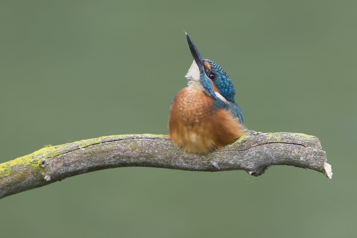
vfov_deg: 3.4
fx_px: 3965
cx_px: 178
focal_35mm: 400
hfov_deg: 5.2
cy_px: 119
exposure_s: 1/800
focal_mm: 400
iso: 2000
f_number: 7.1
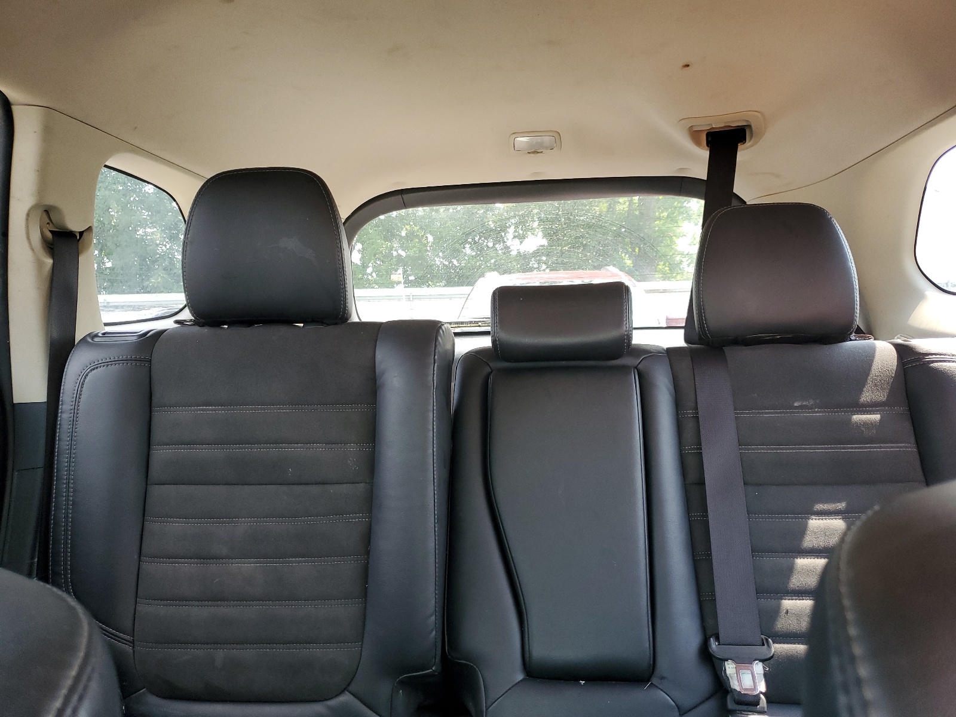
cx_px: 478
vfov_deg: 53.1
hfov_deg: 67.3
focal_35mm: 26
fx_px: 718
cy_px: 358
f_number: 1.5
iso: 95
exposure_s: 1/120
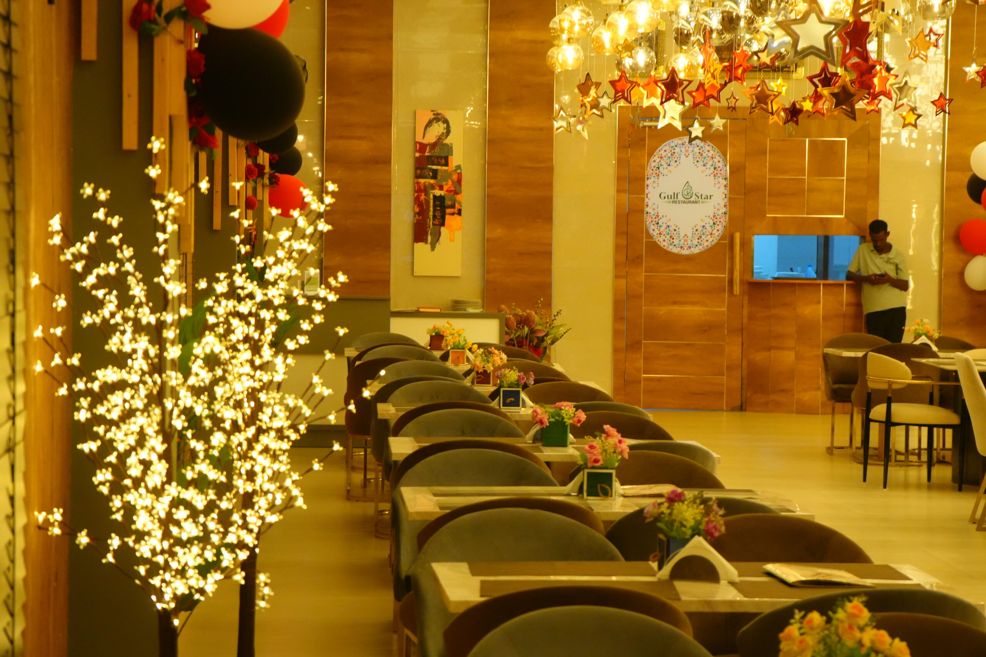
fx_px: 2752
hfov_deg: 20.3
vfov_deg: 13.6
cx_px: 493
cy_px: 328
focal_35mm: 100
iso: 3200
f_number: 5.6
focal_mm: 67
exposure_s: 1/100
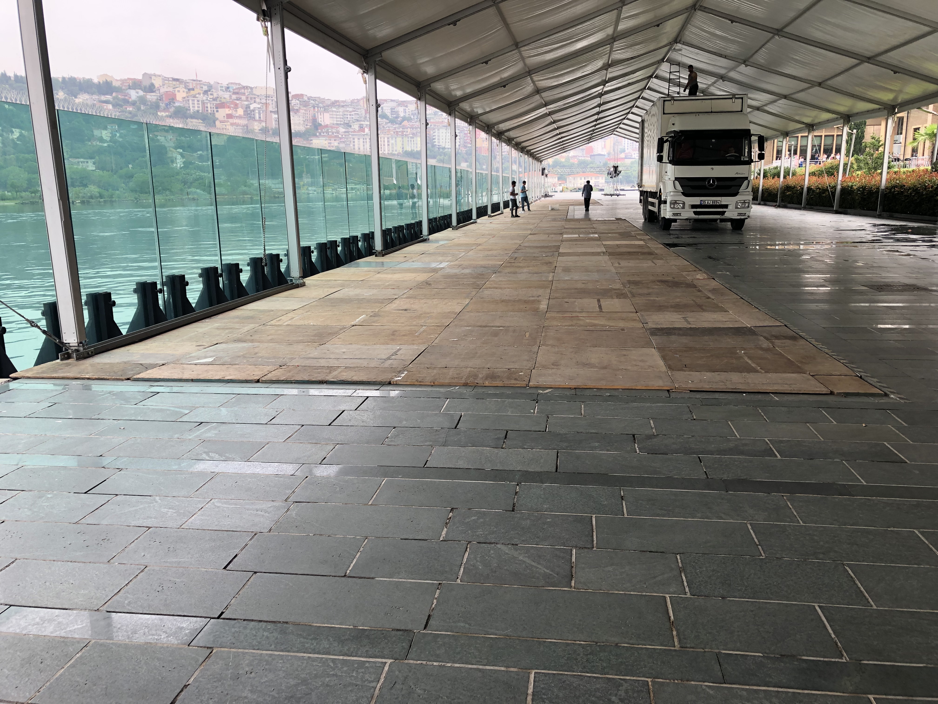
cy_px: 352
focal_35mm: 28
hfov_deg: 63.4
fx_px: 759
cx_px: 469
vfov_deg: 49.7
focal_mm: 3.99
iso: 20
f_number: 1.8
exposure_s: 1/274
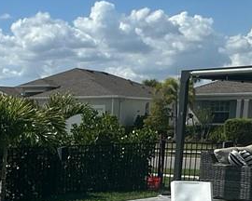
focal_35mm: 81
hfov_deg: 20.9
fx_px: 604
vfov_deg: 18.2
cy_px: 221
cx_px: -99
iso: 40
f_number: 2.2
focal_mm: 2.22
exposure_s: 1/3125
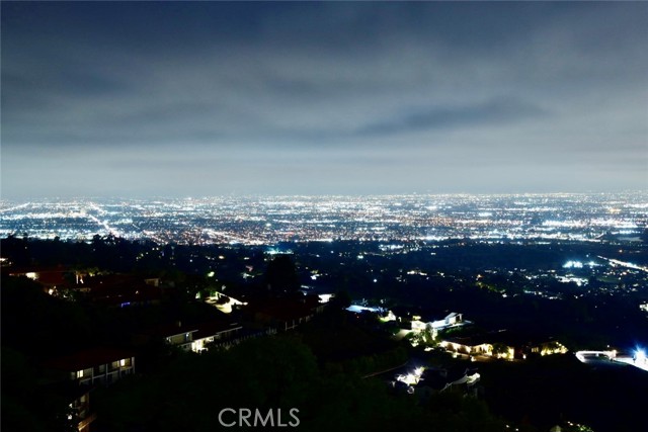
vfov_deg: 31.9
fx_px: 756
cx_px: 324
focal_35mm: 42
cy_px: 216
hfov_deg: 46.4
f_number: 8
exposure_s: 30
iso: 100
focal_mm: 28
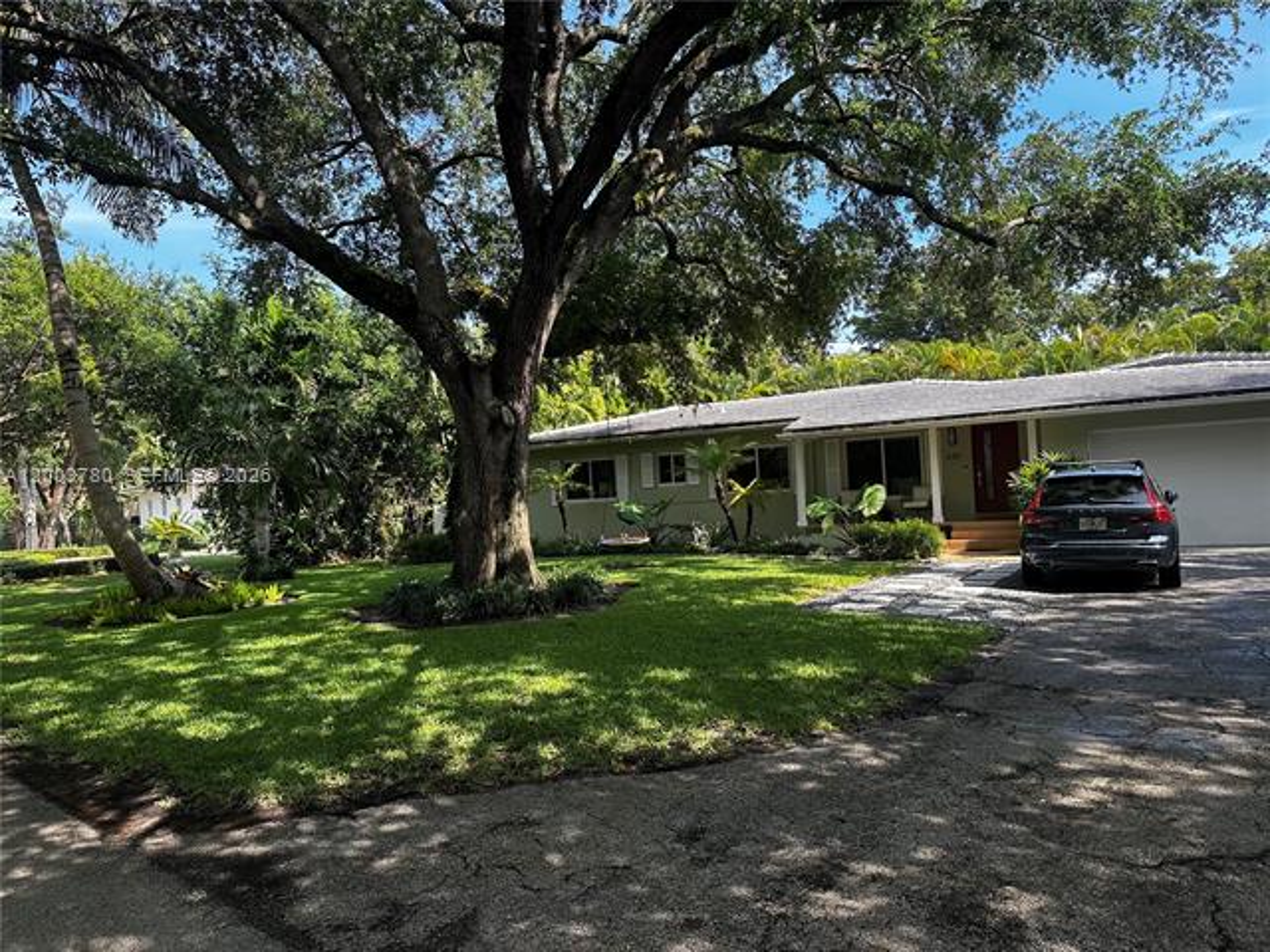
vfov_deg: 56.8
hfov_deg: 71.6
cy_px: 476
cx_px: 635
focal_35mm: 24
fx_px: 881
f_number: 1.78
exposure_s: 1/663
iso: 80
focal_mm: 6.86
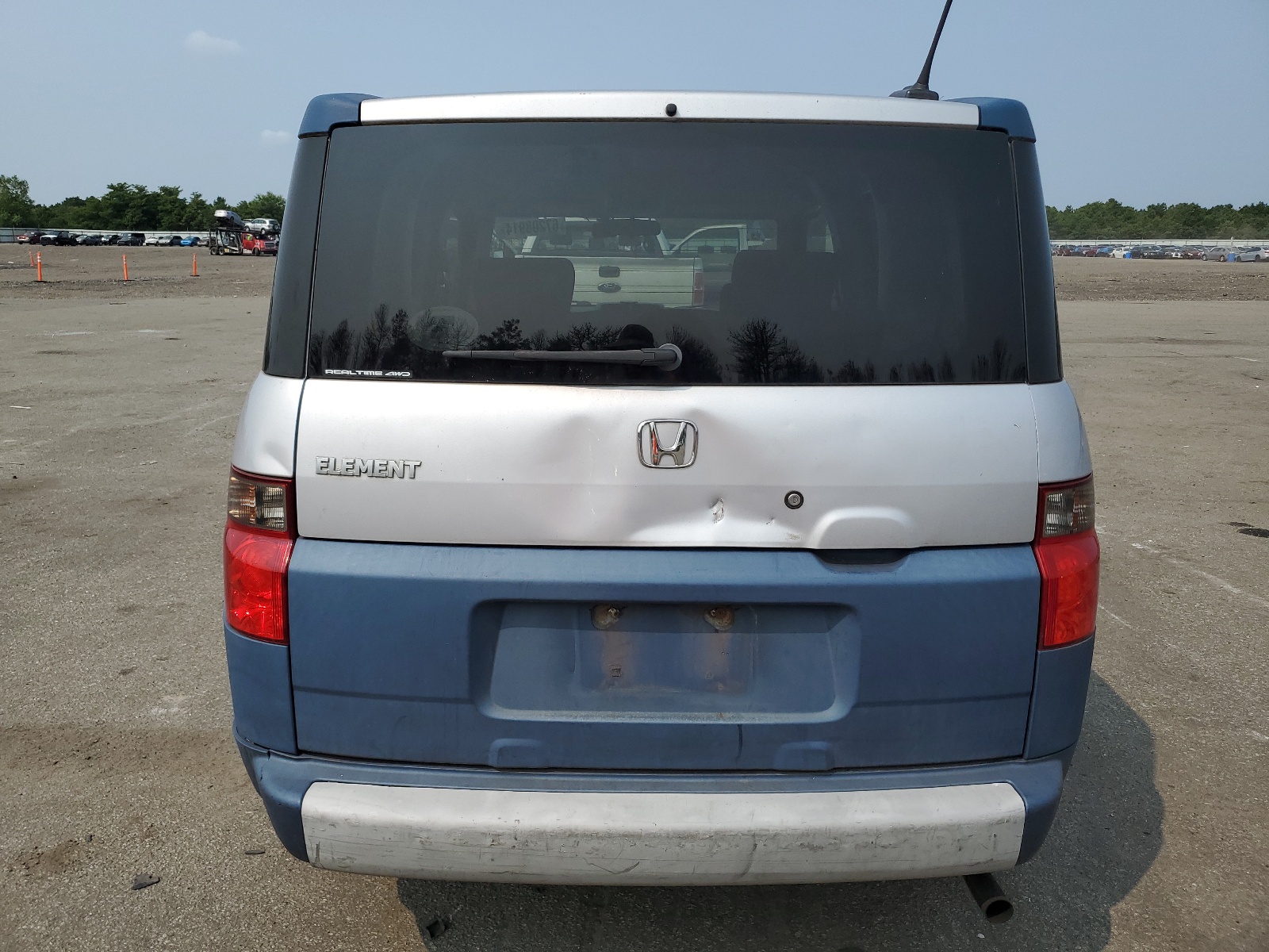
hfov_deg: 67.3
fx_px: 953
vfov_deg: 53.1
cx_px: 634
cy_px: 476
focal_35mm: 26
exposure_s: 1/5000
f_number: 1.5
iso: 50
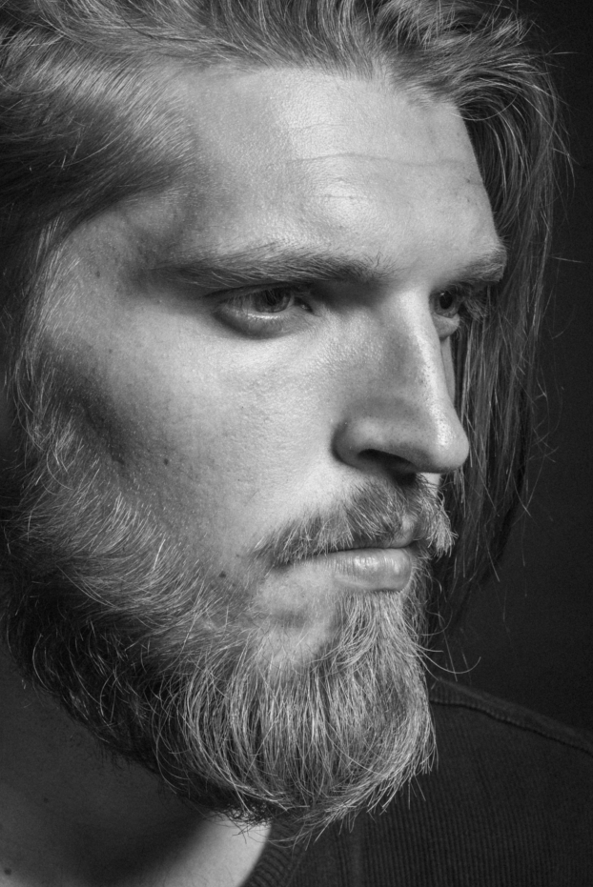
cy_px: 419
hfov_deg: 13.8
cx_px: 168
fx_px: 2442
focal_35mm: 99
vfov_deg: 20.6
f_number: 16
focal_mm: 60
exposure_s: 1/125
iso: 100
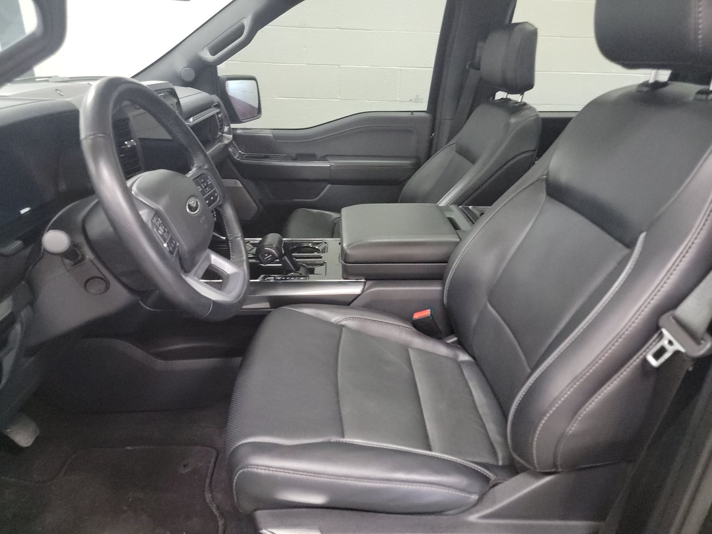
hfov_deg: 71.6
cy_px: 267
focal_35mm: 24
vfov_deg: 56.8
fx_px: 494
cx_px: 356
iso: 2184
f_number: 1.8
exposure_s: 1/59
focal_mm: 6.7
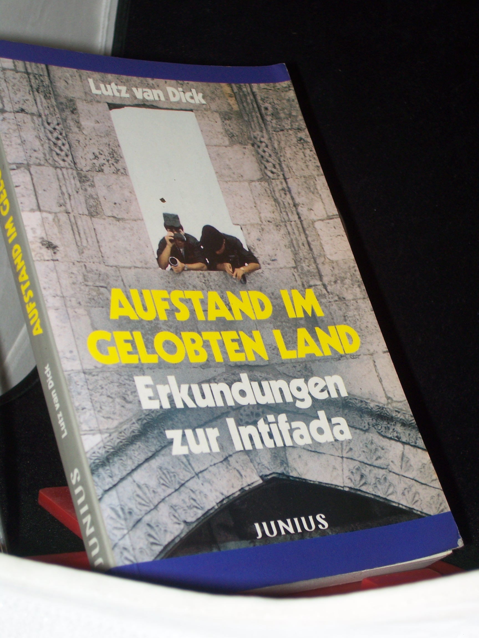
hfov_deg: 22.3
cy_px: 319
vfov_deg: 29.4
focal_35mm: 66
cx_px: 240
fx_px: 1218
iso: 80
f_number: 3.6
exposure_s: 1/80
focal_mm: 11
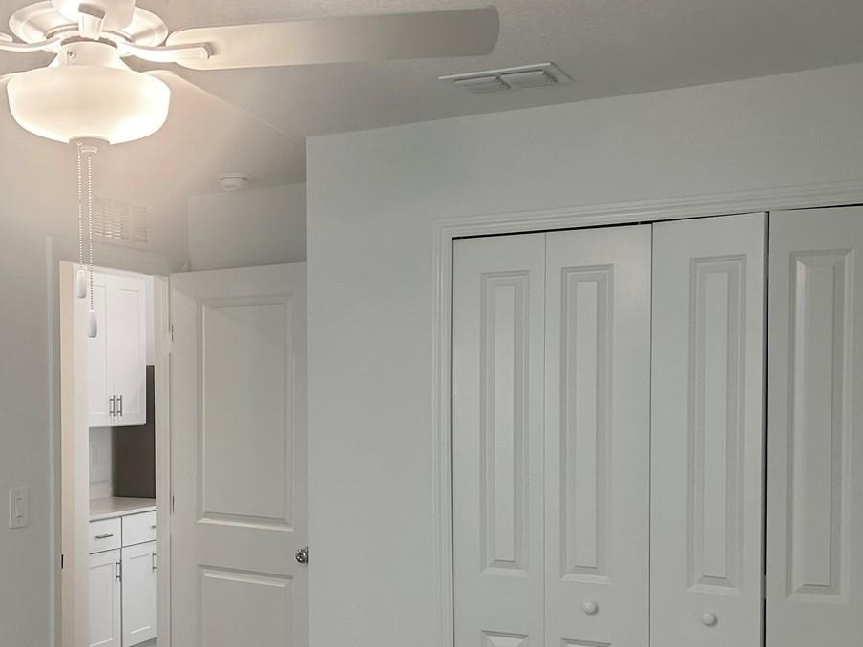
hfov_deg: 40.4
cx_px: 245
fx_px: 1147
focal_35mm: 46
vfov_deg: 31.4
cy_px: 411
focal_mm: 5.7
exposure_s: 1/120
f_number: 1.5
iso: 80
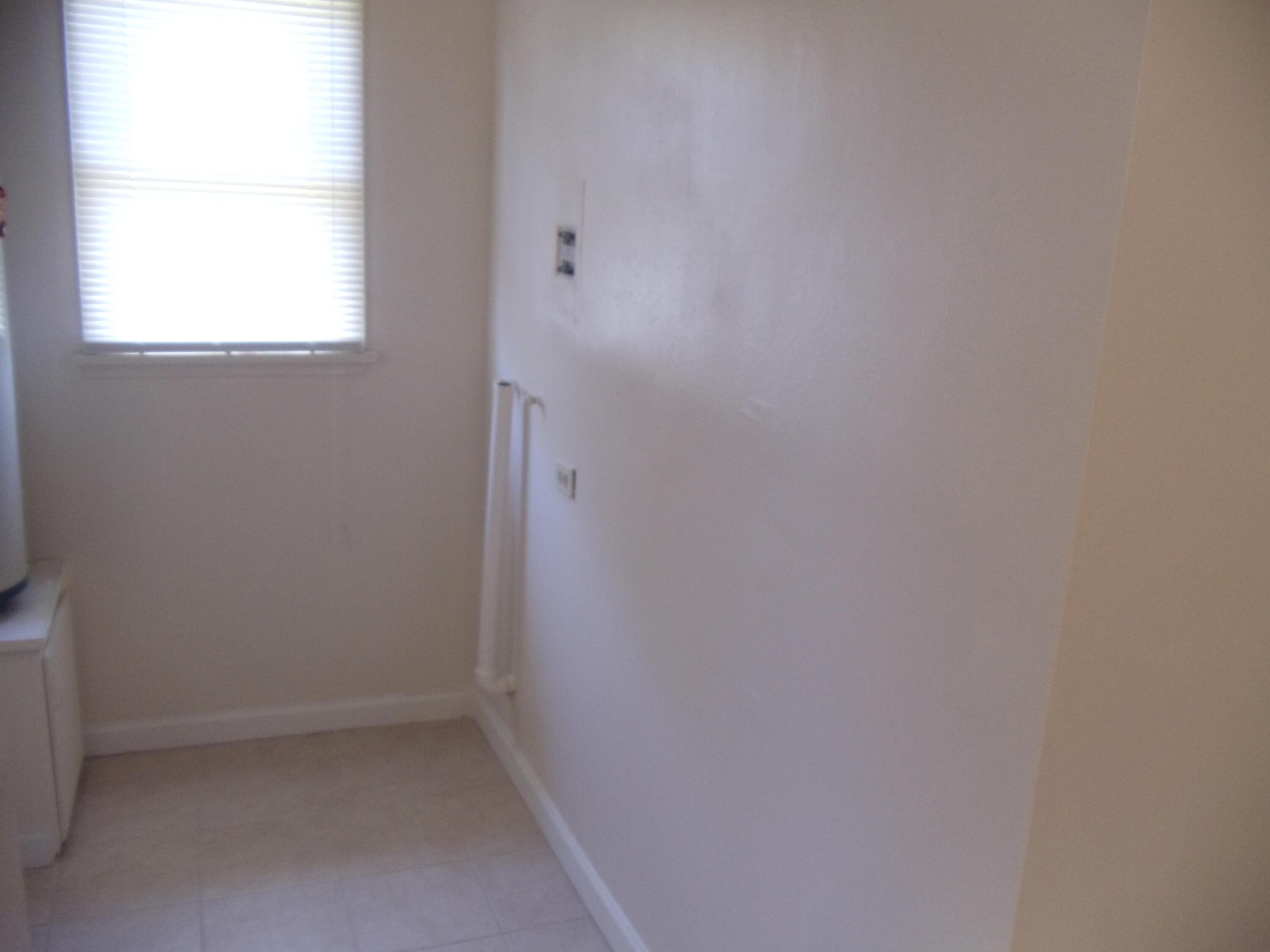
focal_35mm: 44
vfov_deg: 32.9
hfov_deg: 42.9
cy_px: 476
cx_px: 635
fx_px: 1614
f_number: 3.5
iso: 400
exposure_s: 1/30
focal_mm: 6
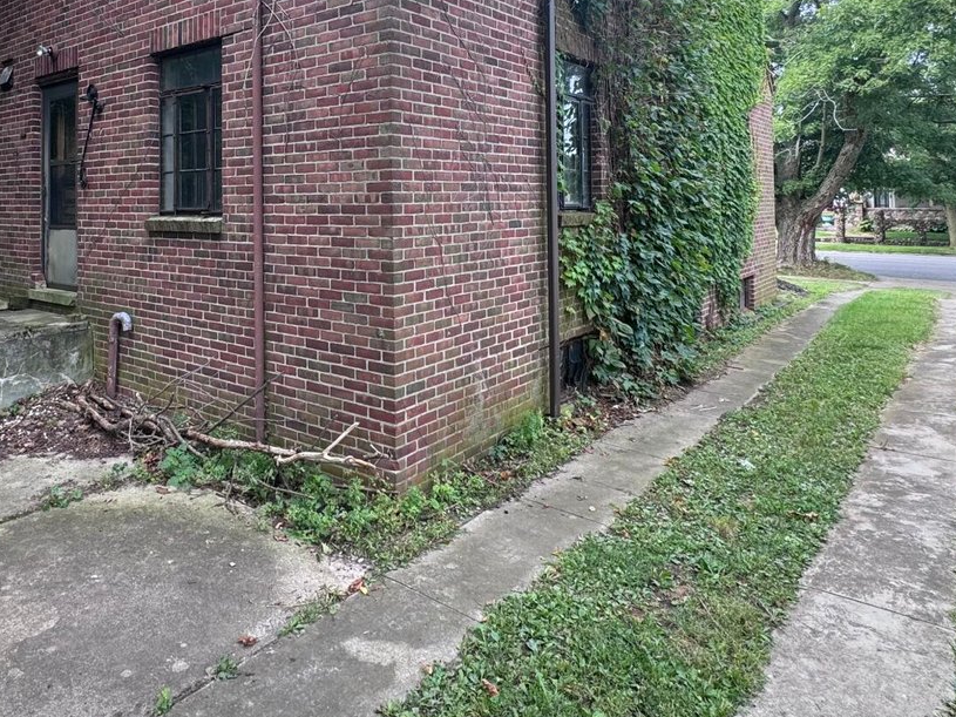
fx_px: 718
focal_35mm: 26
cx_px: 356
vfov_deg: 50.9
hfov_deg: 66.3
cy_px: 180
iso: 40
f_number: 2.2
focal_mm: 2.22
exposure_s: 1/113
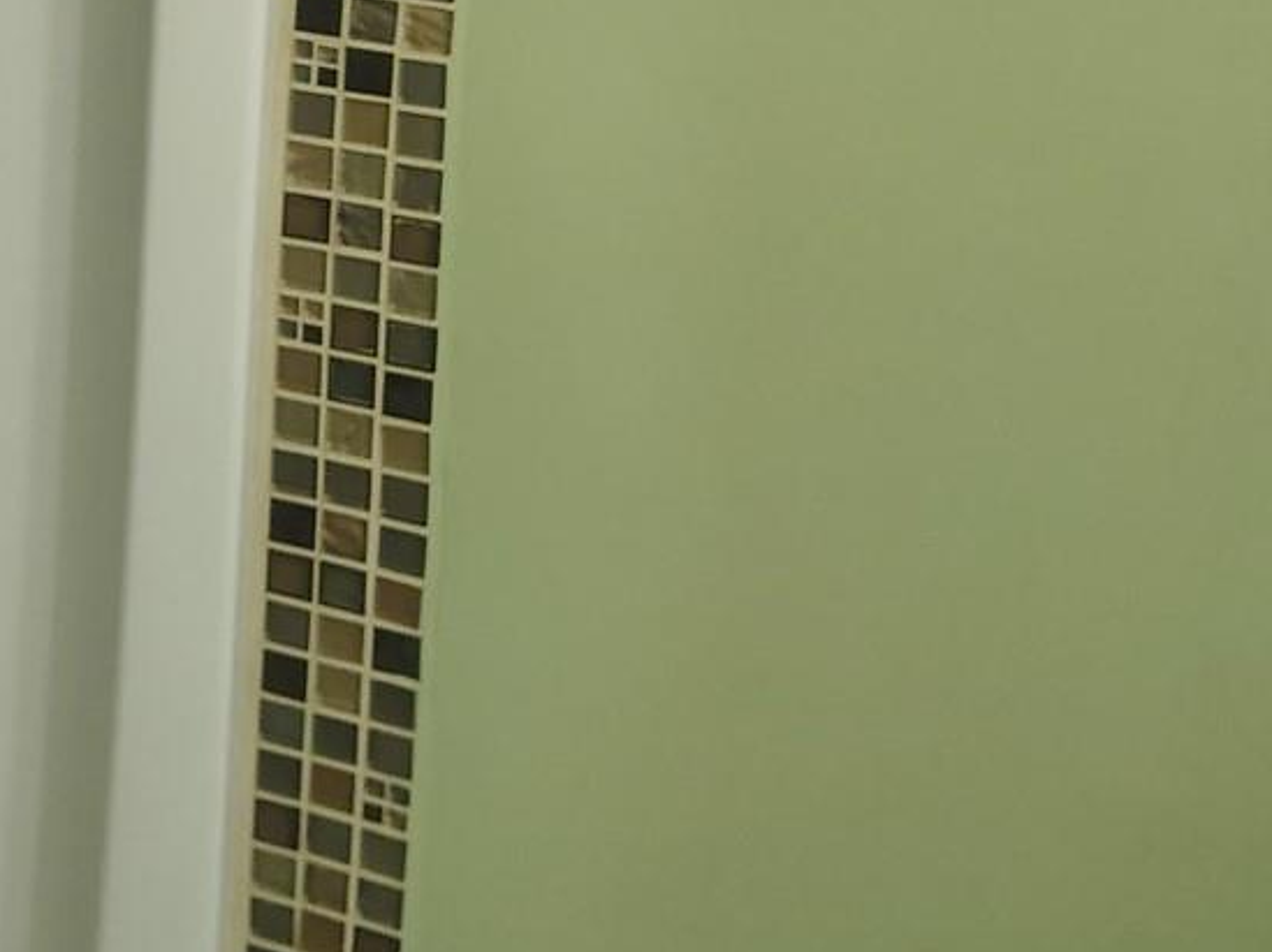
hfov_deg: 24.0
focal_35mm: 70
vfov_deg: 19.3
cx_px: -433
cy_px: -303
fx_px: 2571
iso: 767
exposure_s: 1/60
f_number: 1.8
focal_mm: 5.56
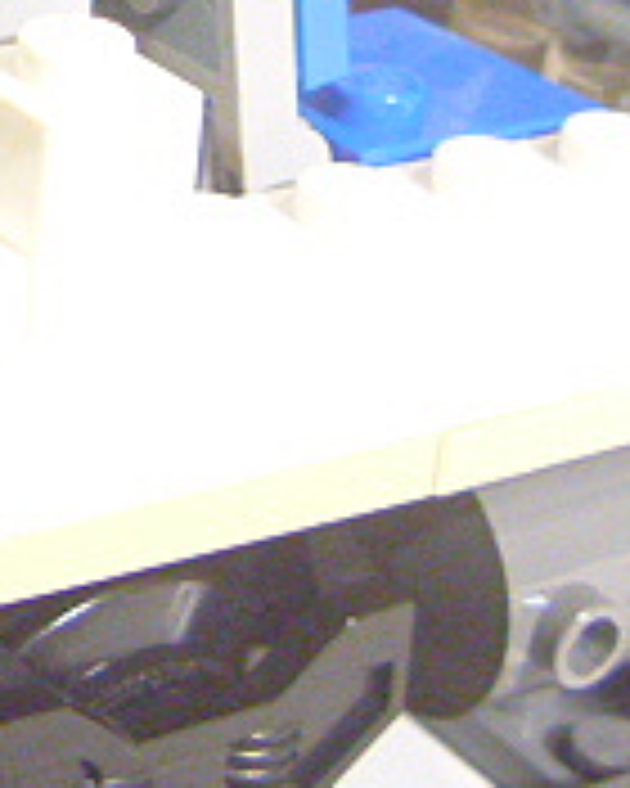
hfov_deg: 11.3
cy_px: -104
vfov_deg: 15.0
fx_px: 2913
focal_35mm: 125
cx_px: -585
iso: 800
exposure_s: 1/20
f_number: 3.5
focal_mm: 6.3
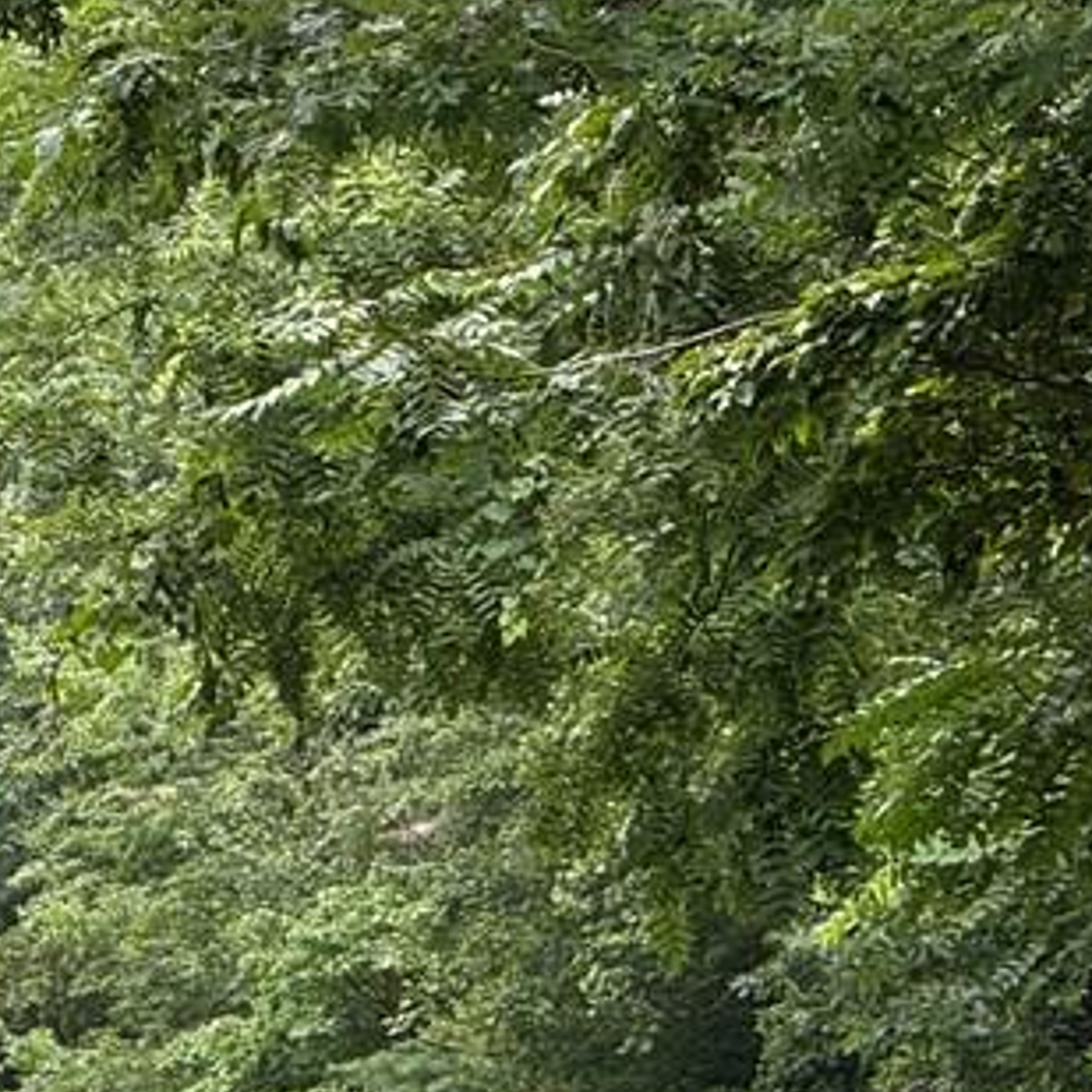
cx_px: -276
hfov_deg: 5.0
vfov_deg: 5.0
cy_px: 406
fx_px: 12563
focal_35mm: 352
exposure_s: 1/344
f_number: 2.8
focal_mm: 15.66
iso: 64
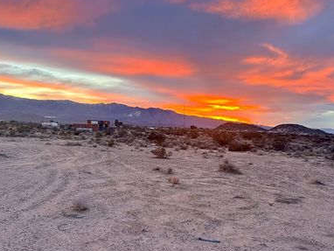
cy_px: 131
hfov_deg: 53.7
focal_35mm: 34
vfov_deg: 41.8
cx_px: 143
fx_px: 328
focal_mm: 5.7
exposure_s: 1/60
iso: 125
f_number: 1.5
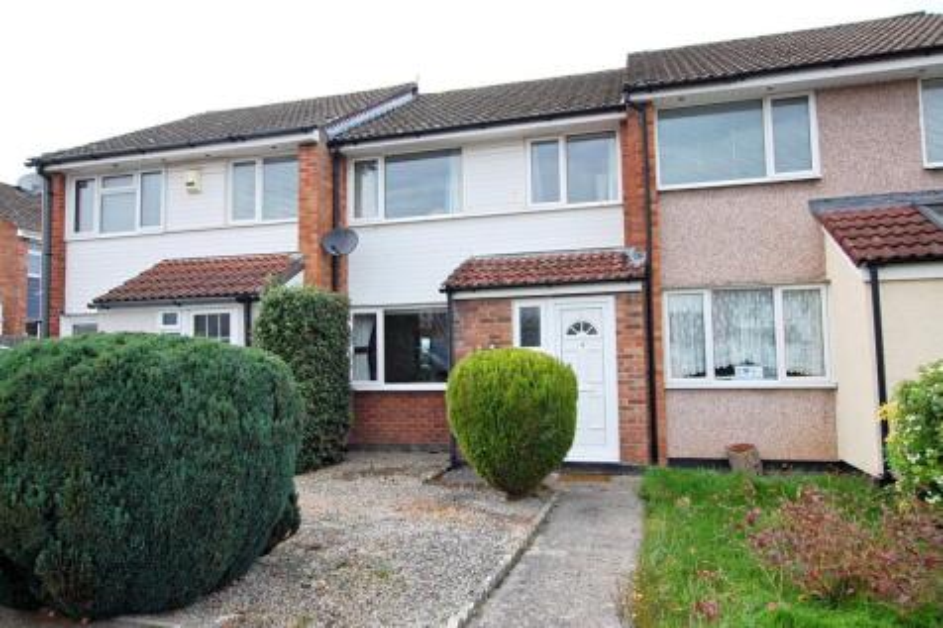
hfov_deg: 73.8
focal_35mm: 24
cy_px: 314
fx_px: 628
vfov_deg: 53.1
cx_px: 472
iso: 800
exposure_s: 1/200
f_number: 7.1
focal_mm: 16
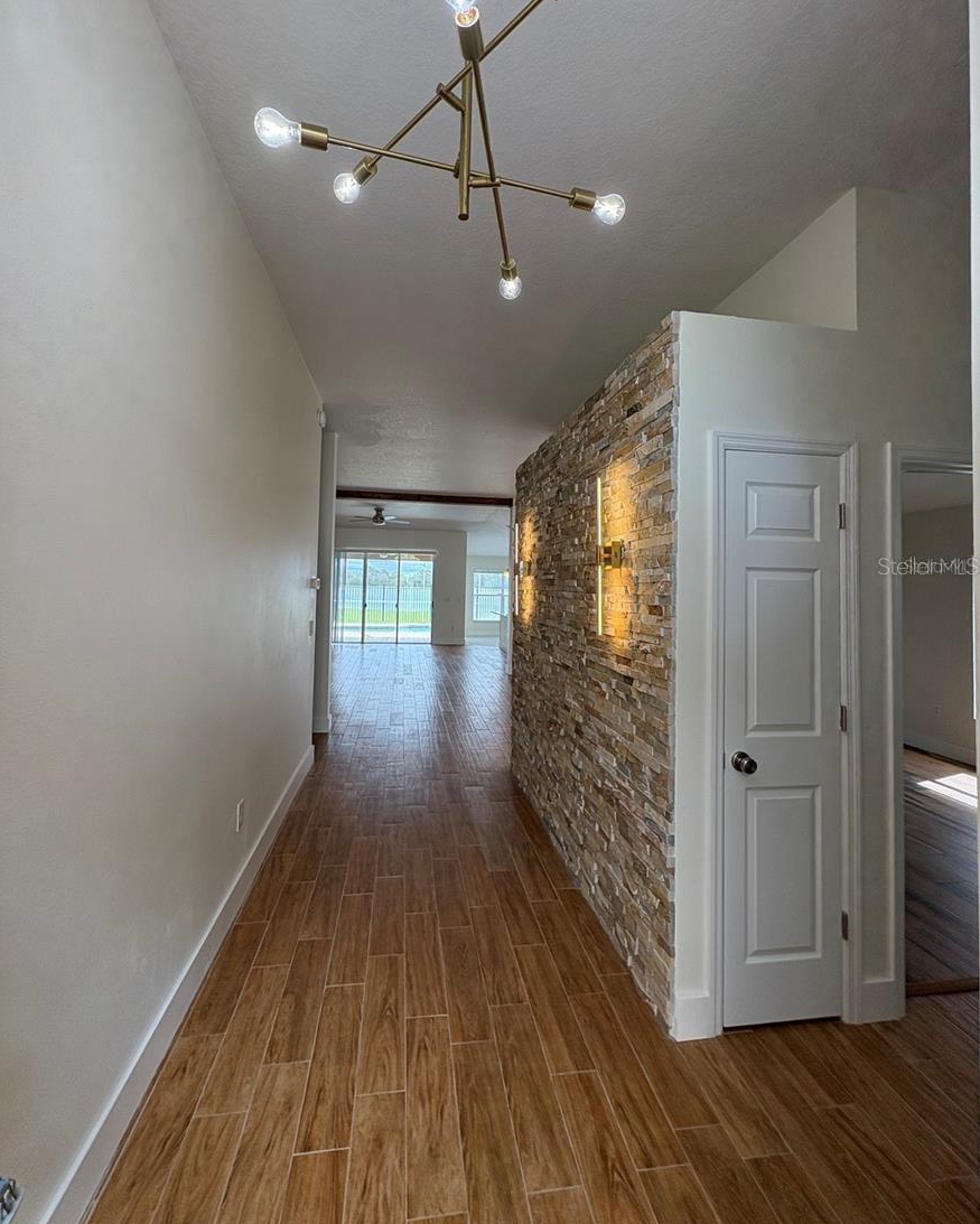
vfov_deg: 96.6
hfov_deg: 84.1
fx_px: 544
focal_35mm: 15
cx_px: 479
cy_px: 566
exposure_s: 1/129
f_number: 2.2
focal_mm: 2.22
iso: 80
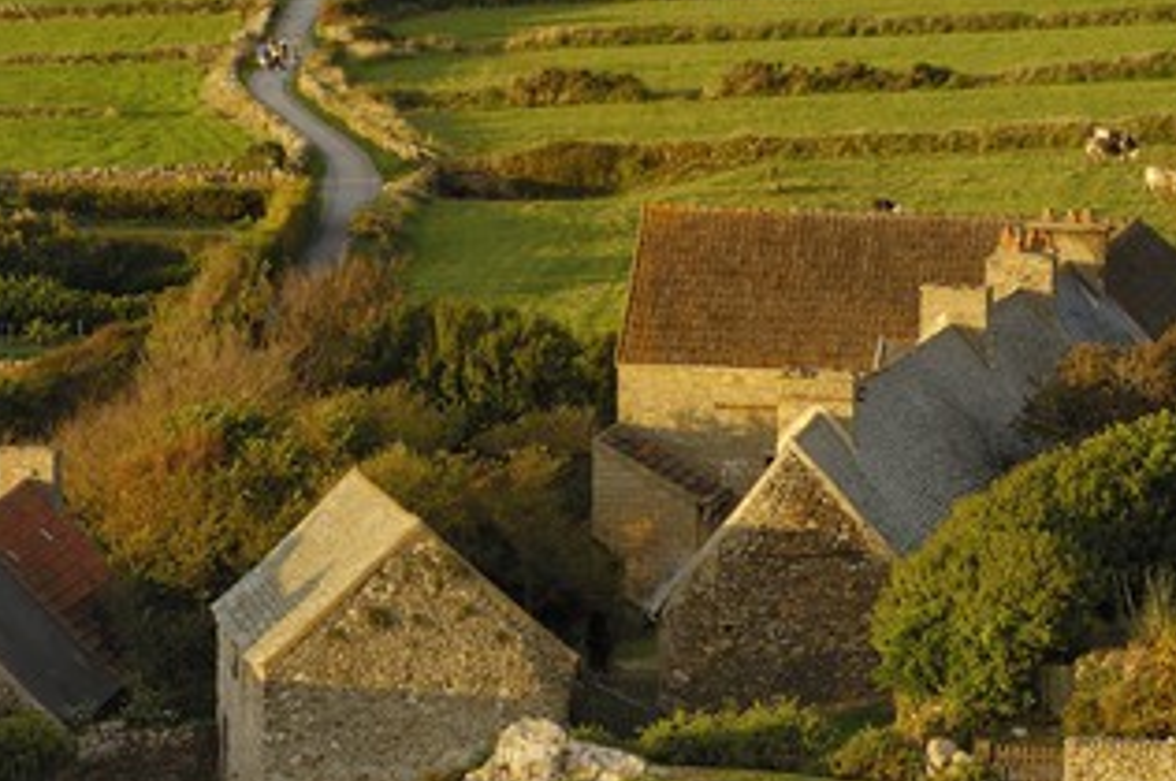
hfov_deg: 9.8
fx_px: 6842
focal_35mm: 210
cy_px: 387
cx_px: 707
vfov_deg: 6.5
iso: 100
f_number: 6.3
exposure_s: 1/50
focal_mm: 105
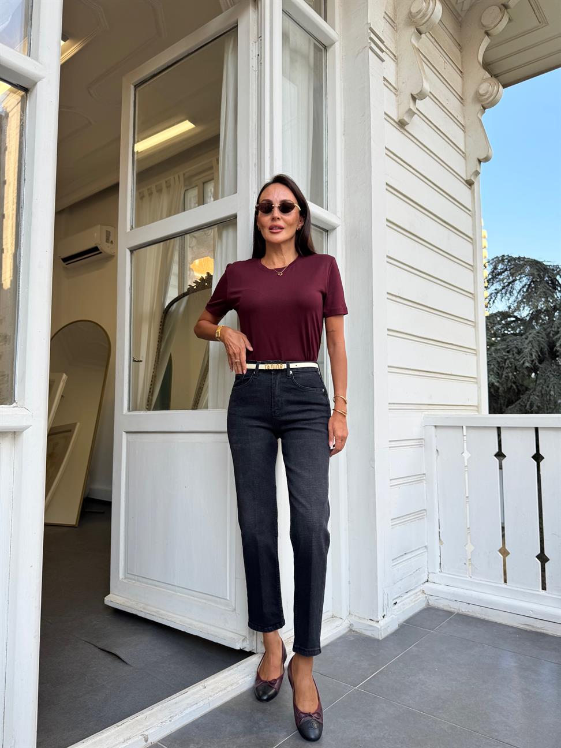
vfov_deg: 71.6
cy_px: 374
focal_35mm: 24
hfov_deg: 56.8
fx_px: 519
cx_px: 280
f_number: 1.78
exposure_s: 1/506
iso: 80
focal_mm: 6.76
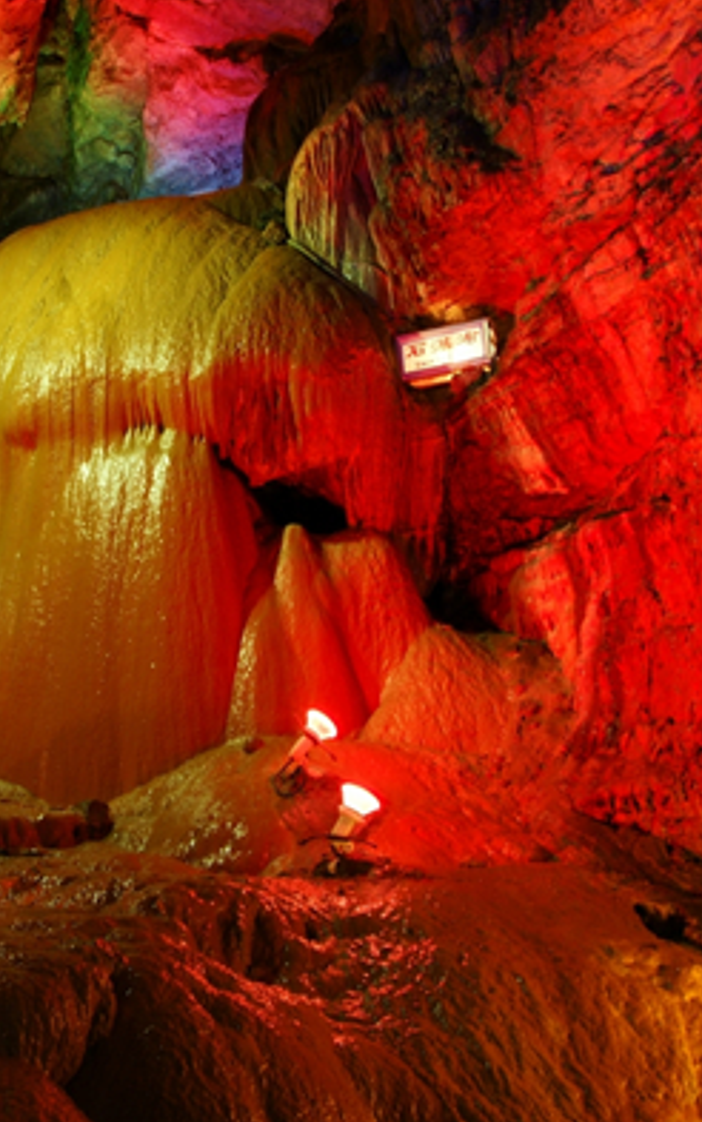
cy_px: 560
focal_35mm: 42
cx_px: 128
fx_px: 1284
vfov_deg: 47.2
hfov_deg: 29.8
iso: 100
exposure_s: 20
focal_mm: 18
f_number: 16
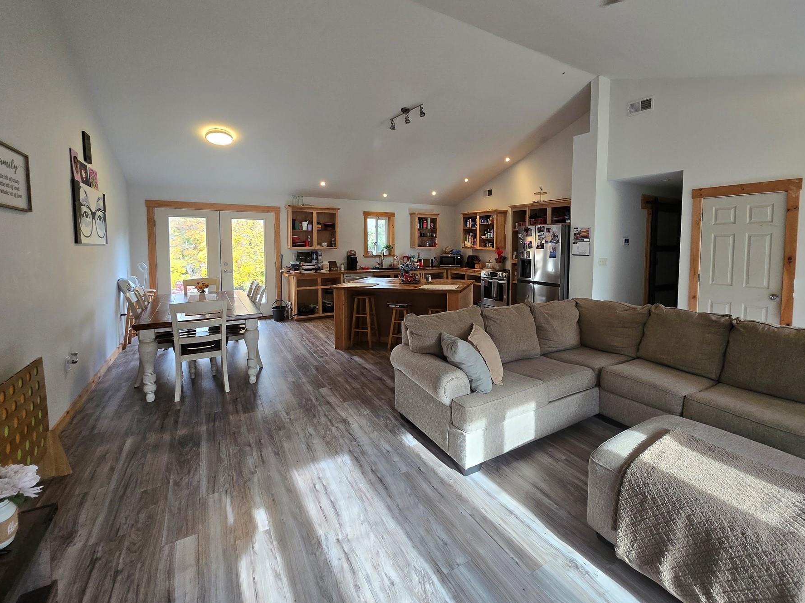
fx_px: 349
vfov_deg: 81.4
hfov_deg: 97.9
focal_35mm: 15
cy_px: 268
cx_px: 441
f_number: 2.2
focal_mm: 1.7
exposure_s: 1/60
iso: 100
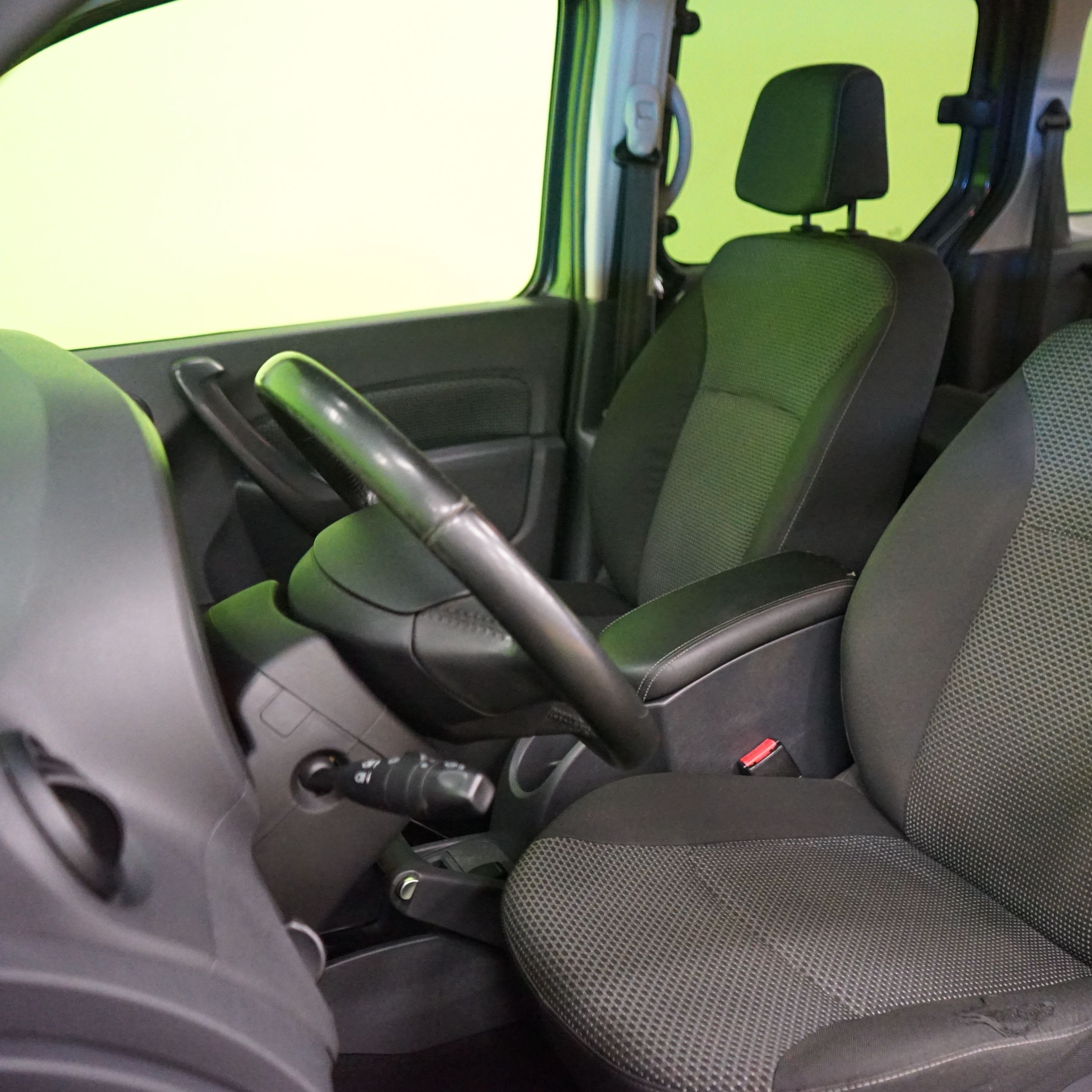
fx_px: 1285
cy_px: 546
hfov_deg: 45.2
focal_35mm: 36
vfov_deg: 46.0
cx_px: 746
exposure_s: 1/25
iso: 6400
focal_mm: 28
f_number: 3.5
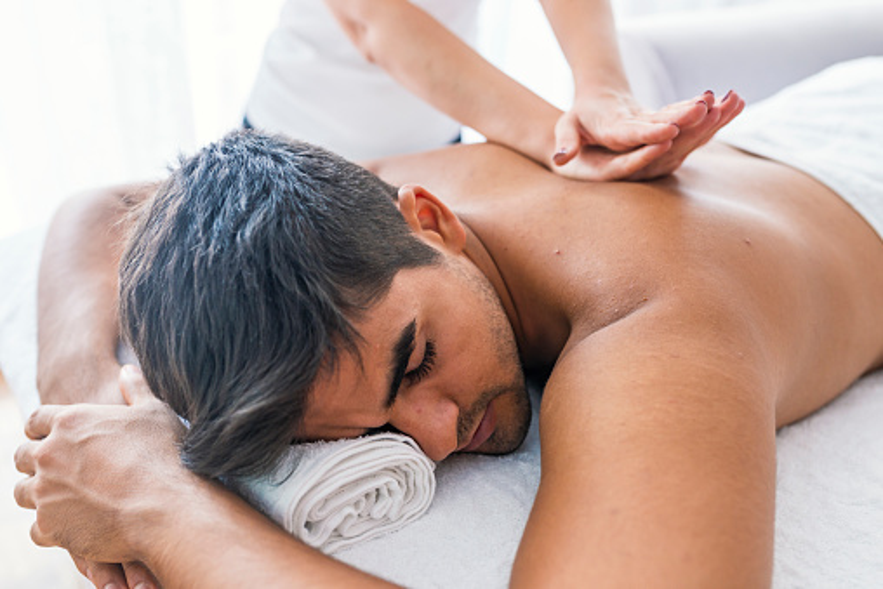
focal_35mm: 35
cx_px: 442
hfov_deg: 54.4
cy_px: 294
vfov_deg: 37.9
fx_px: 859
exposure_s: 1/100
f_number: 3.2
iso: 500
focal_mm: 35
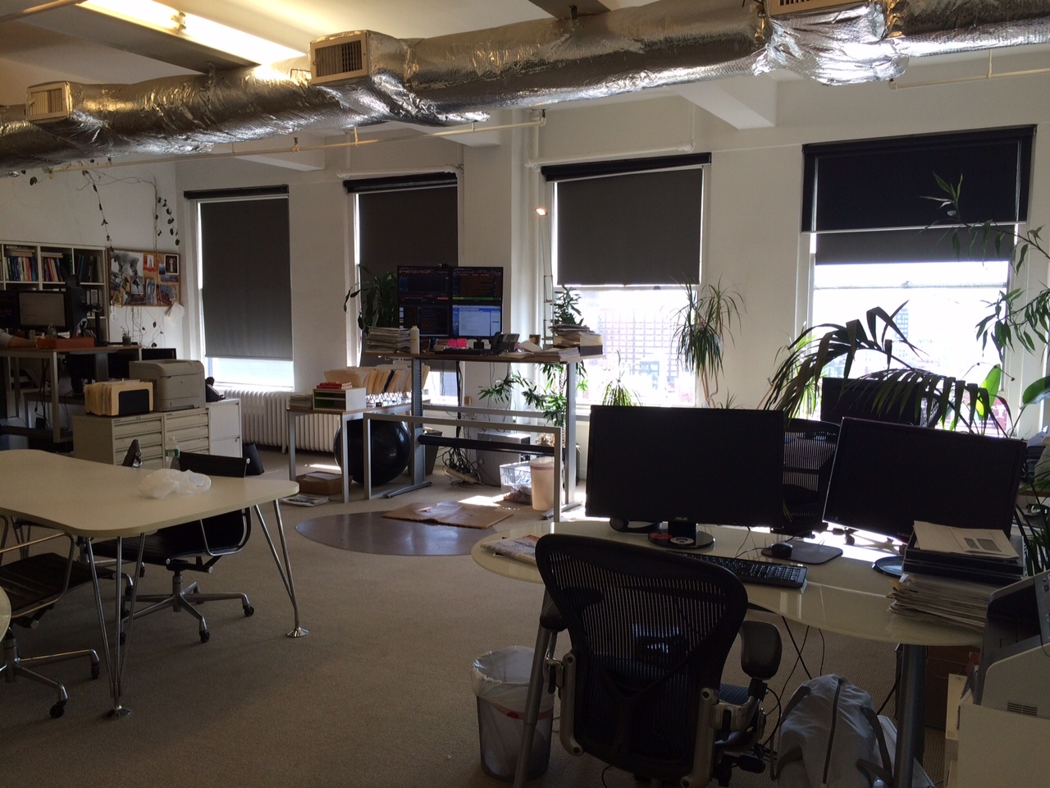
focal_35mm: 29
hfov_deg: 61.7
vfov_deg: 48.2
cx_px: 525
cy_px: 394
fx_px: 880
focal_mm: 4.15
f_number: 2.2
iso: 40
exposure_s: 1/120
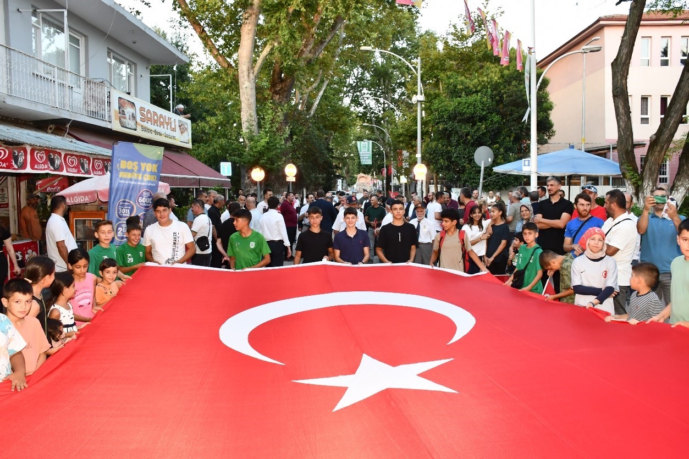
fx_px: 517
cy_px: 230
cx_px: 344
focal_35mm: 27
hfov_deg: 67.4
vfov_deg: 47.9
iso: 1250
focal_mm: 18
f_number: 8
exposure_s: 1/100
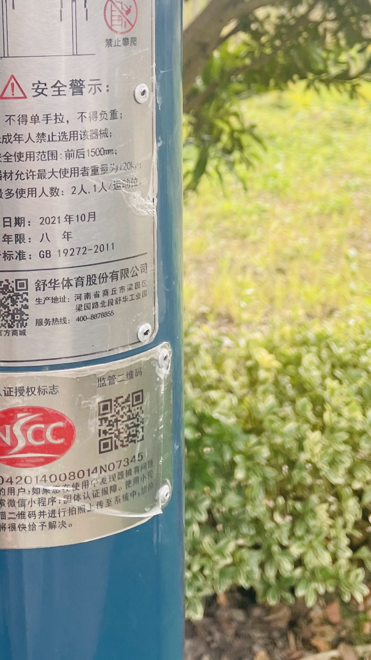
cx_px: 115
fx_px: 962
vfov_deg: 36.7
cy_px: 143
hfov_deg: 21.7
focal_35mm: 55
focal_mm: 4.2
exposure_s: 1/143
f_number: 1.6
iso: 32
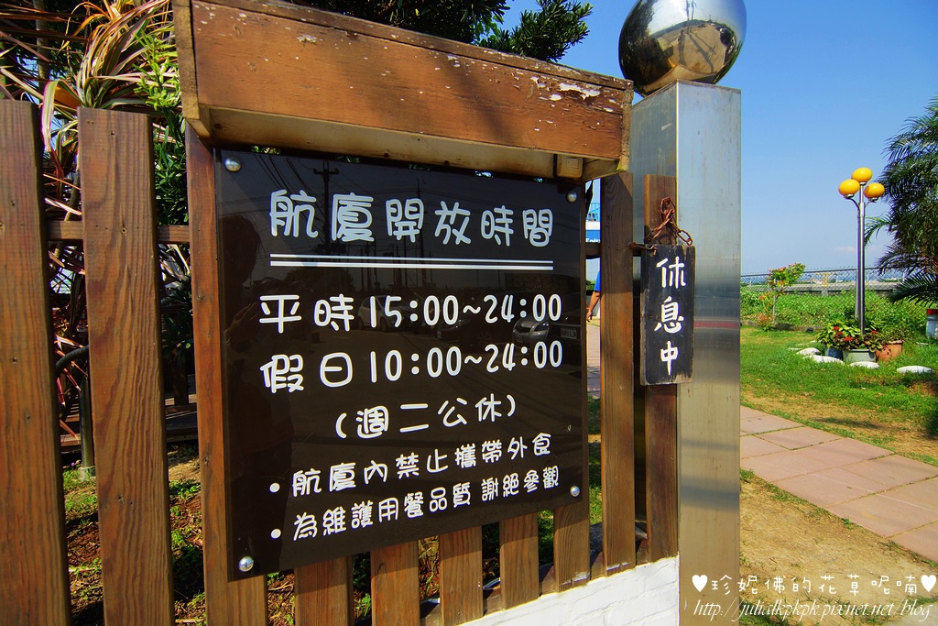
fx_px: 430
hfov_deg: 95.0
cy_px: 313
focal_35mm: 16
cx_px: 469
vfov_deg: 72.1
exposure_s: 1/640
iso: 100
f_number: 4
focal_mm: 11
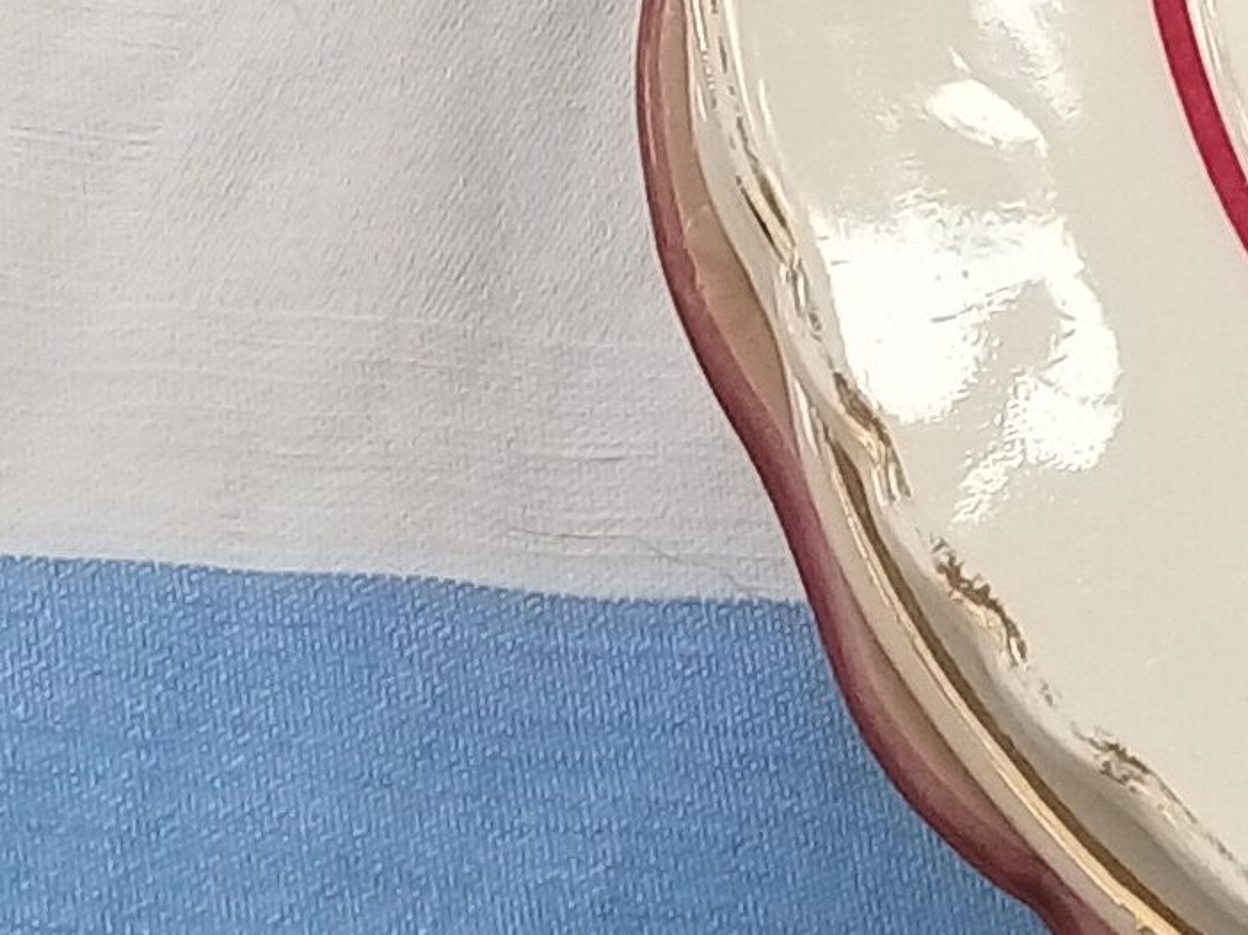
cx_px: 2272
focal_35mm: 166
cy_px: -903
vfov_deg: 8.5
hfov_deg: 11.1
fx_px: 5983
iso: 115
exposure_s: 1/326
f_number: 1.8
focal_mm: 3.57
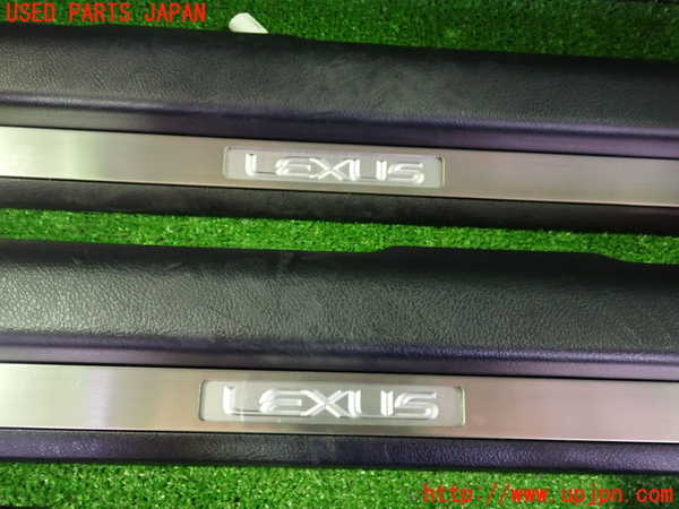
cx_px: 340
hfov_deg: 60.0
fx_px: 588
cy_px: 254
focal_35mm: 30
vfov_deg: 46.8
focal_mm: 5.4
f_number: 2.3
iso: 800
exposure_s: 1/20
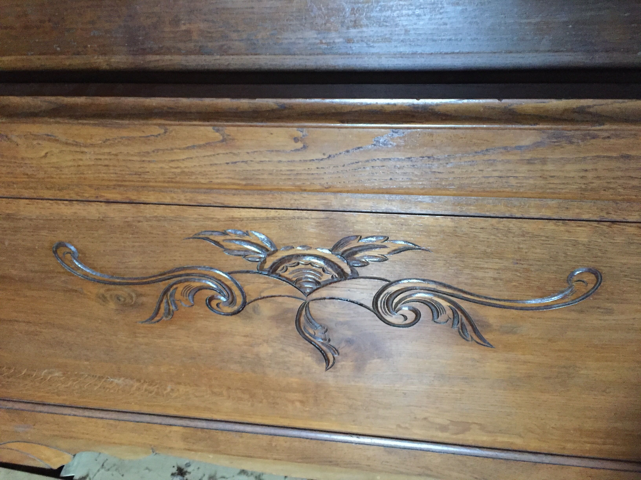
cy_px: 240
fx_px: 537
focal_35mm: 29
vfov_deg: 48.2
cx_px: 320
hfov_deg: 61.7
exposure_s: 1/17
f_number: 2.2
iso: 500
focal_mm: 4.15
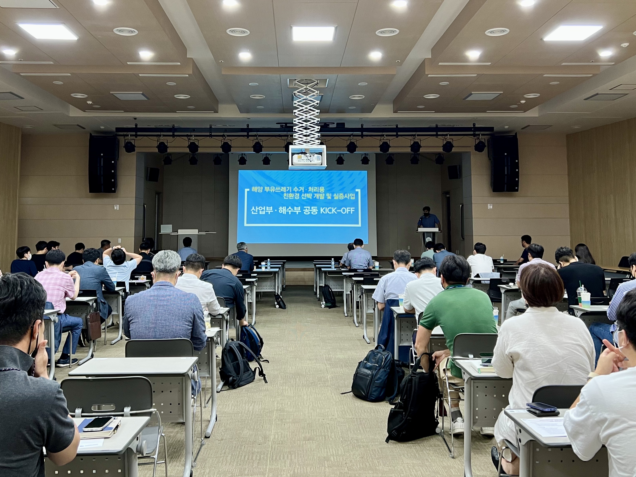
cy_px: 238
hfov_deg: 67.3
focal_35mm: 26
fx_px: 478
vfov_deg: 53.1
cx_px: 318
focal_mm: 5.7
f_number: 1.5
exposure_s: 1/60
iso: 160
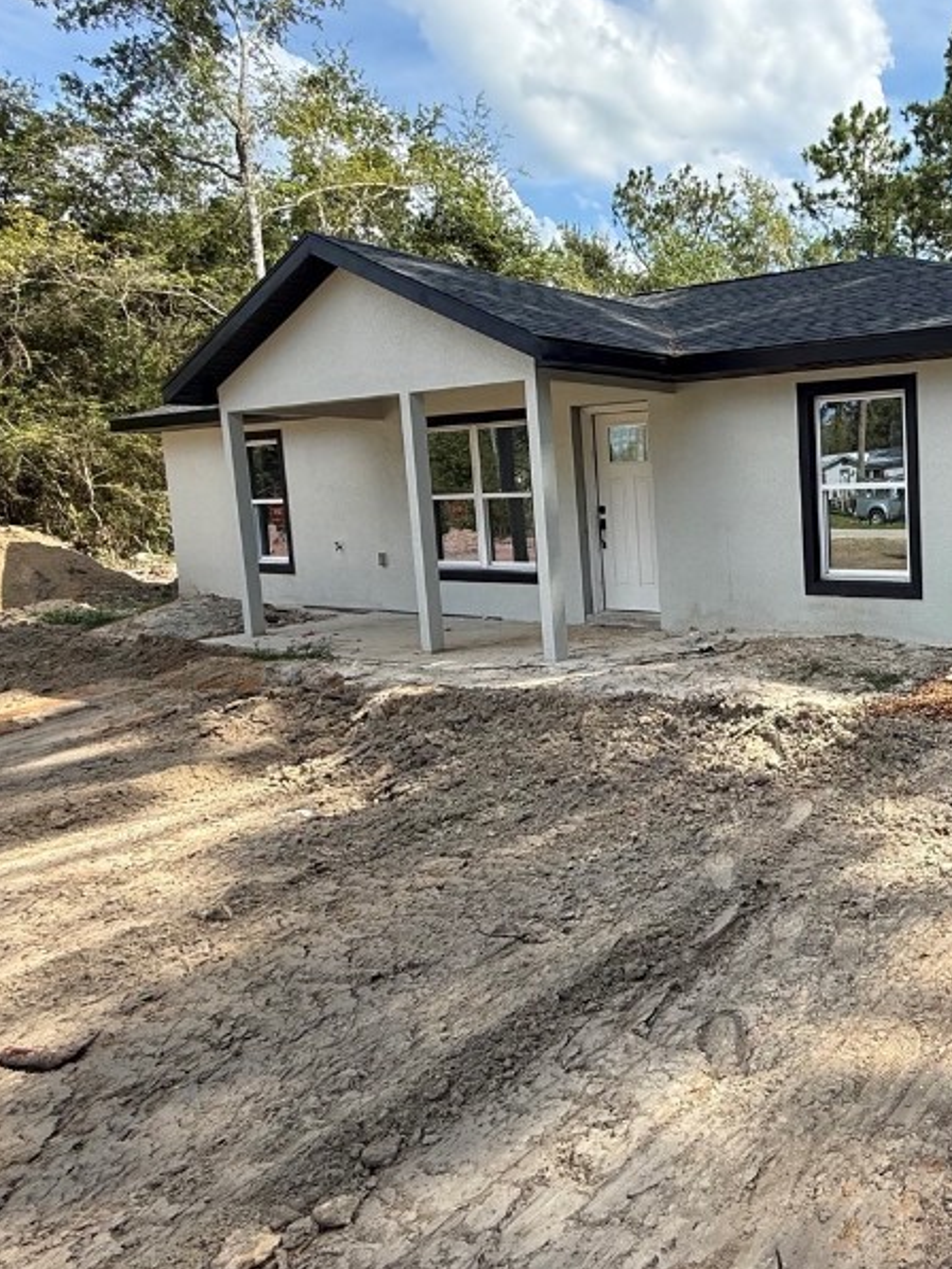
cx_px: 944
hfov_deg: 47.6
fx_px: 880
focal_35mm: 24
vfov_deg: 71.4
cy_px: 570
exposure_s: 1/686
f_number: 2.2
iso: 64
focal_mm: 2.22
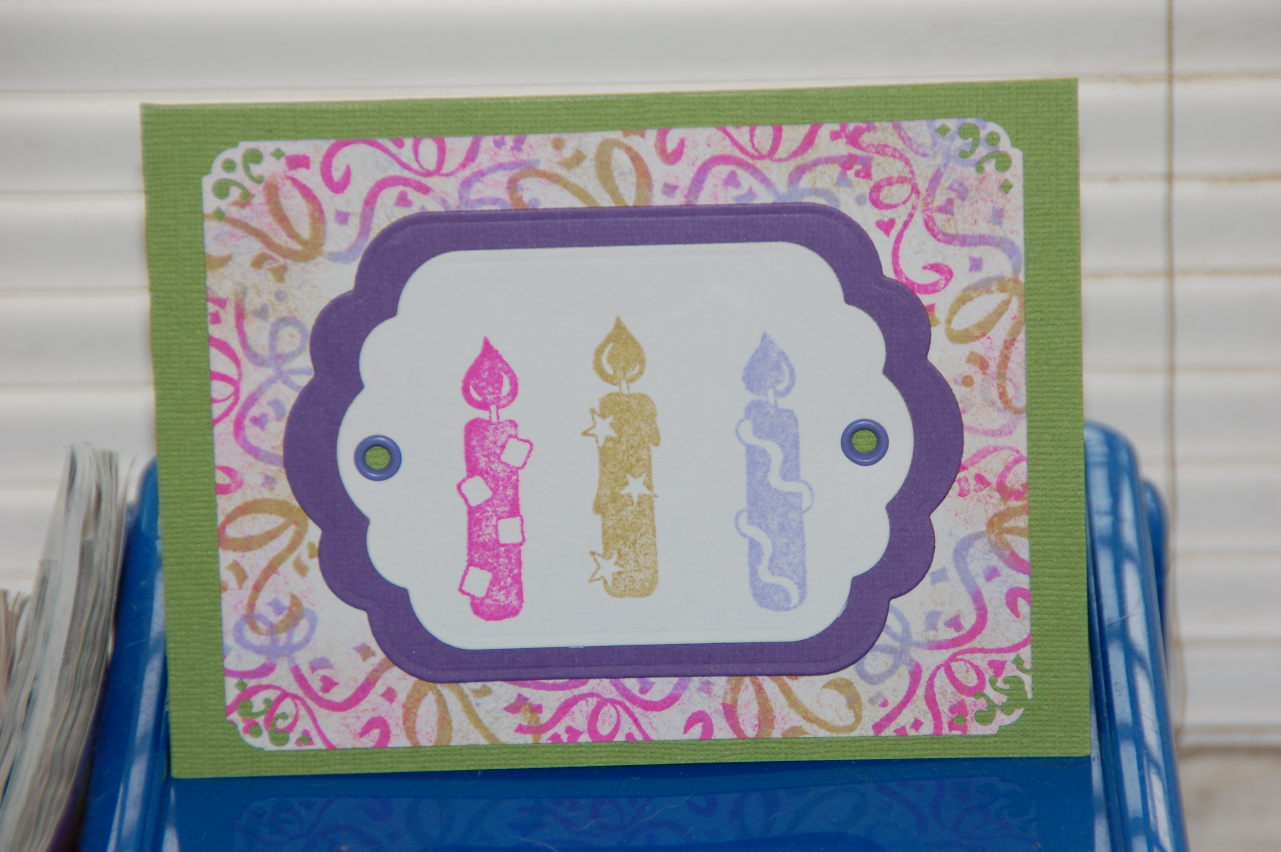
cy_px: 426
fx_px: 10665
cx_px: 640
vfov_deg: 4.6
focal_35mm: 300
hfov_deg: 6.9
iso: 400
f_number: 6.3
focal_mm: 200
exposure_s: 1/60
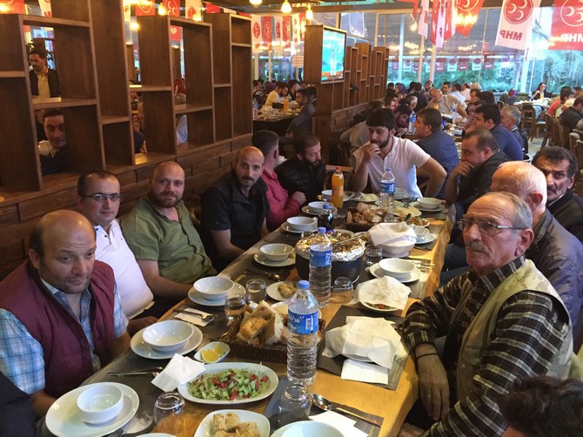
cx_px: 292
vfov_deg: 48.2
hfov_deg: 61.7
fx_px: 488
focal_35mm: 29
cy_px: 218
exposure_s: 1/17
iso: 400
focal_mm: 4.15
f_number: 2.2
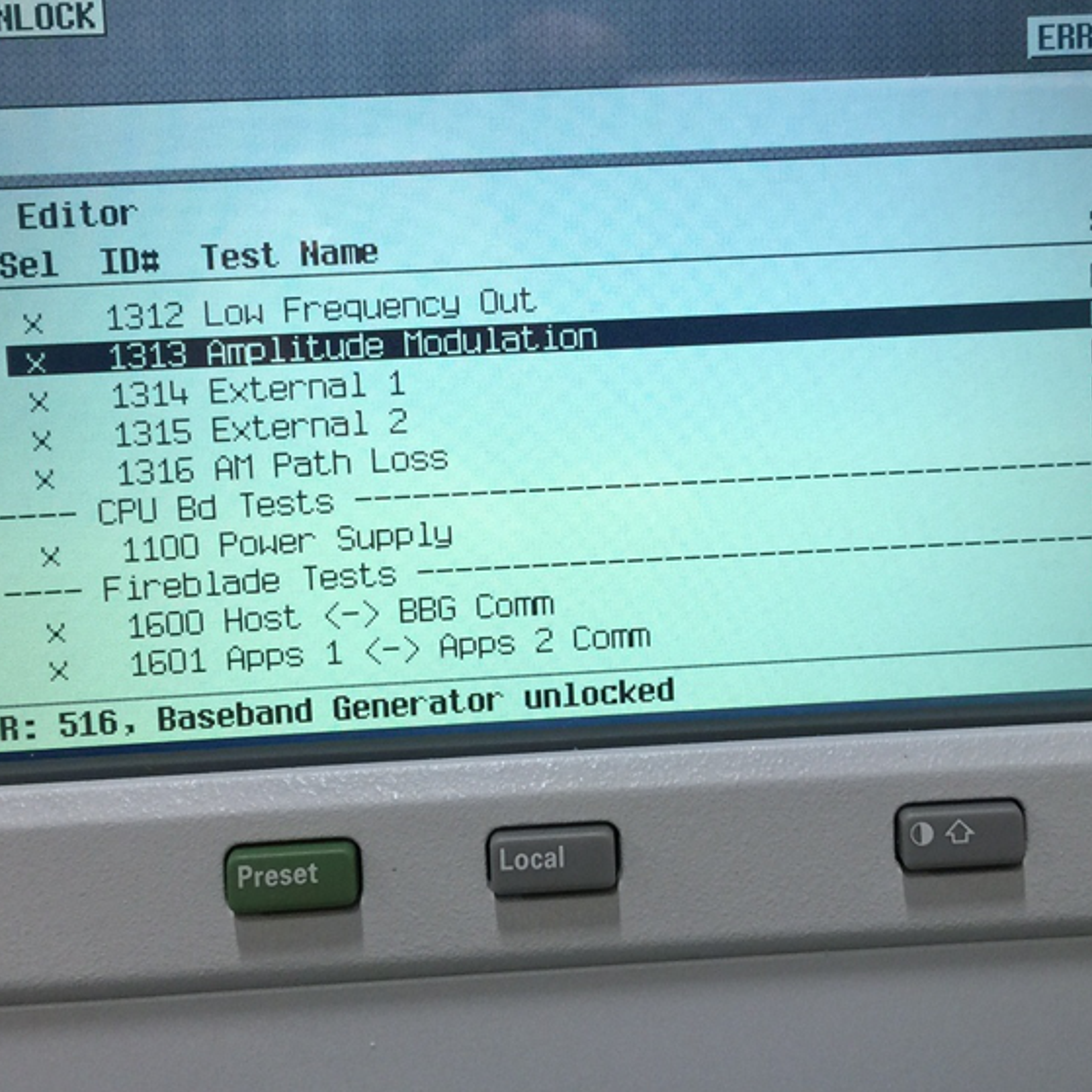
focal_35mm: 55
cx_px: 670
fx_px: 1963
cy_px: 373
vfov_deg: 30.9
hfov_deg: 31.0
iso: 40
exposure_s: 1/30
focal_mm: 4.15
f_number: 2.2
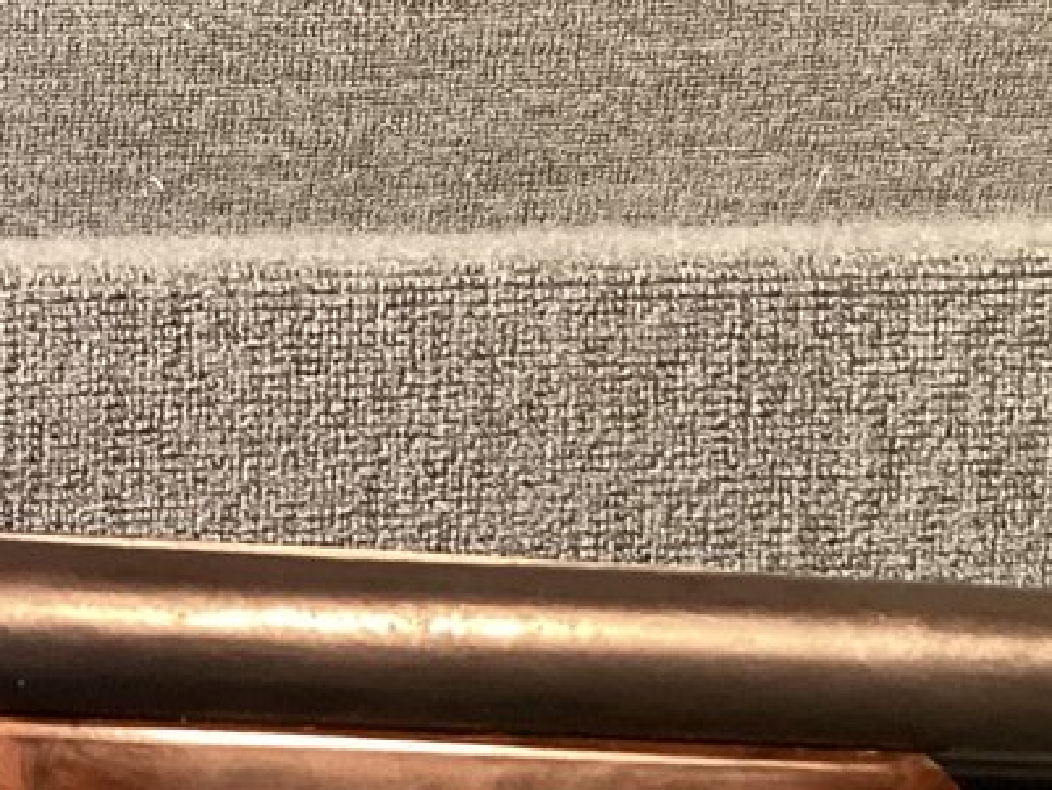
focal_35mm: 117
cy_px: 686
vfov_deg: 12.6
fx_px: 3557
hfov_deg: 15.4
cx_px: -586
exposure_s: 1/33
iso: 320
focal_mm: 3.3
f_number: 2.4
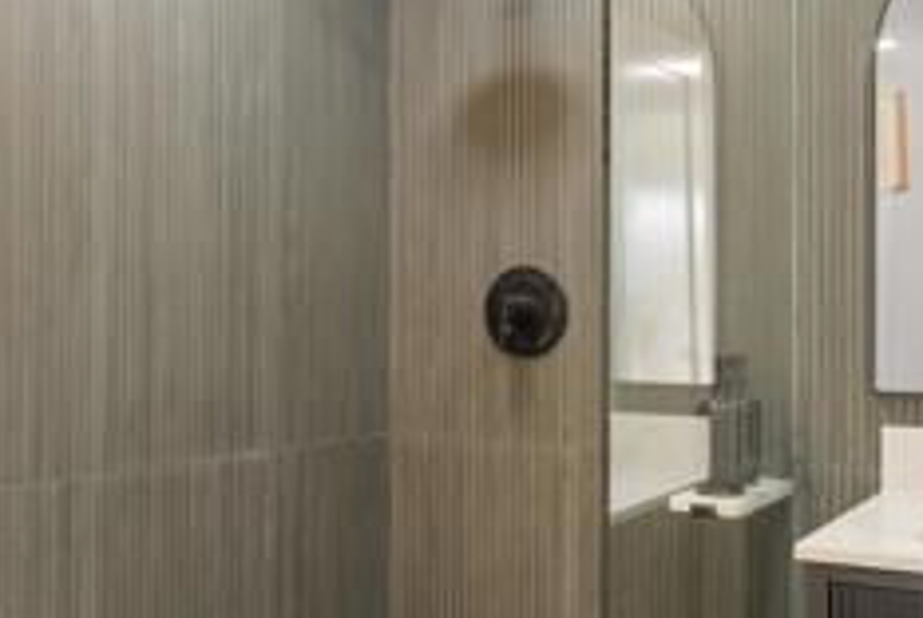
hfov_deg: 44.1
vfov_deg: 30.6
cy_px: 297
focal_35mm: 44
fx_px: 1130
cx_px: 341
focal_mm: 16
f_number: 8
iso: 500
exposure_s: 1/3
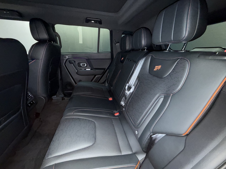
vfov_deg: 85.7
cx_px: 113
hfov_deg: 102.1
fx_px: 91
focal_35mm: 14
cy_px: 84
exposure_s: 1/22
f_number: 2.2
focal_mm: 2.22
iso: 500
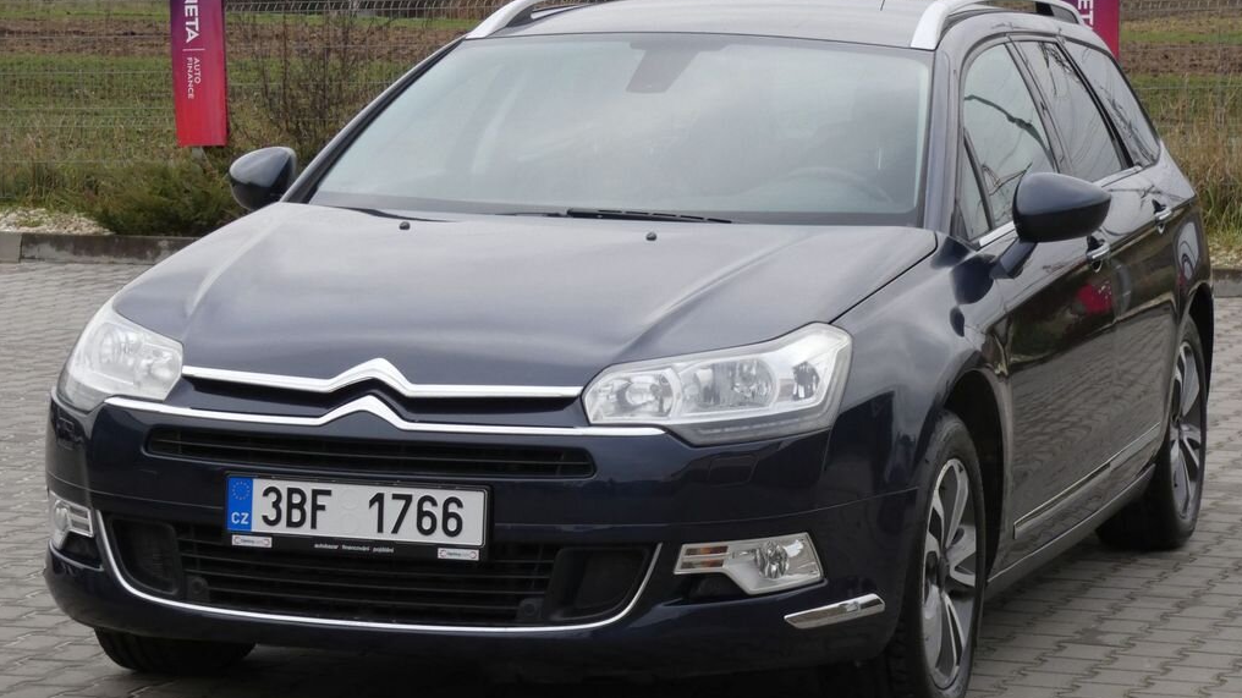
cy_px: 363
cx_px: 622
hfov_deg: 17.4
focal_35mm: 123
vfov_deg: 9.9
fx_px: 4050
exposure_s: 1/80
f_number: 5.6
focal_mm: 20.1
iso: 160
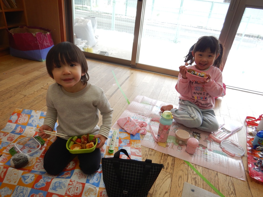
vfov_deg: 56.8
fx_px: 182
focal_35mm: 24
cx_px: 132
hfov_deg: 71.6
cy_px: 98
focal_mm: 4.3
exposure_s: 1/160
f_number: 2.8
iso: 125
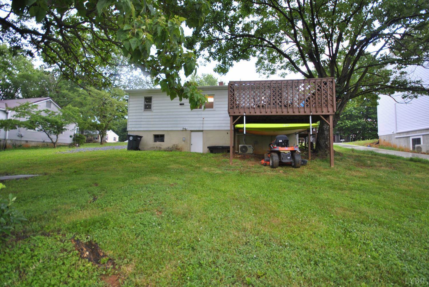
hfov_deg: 100.3
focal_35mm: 15
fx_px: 179
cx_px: 214
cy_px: 144
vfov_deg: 77.5
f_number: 4
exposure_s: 1/60
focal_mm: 10
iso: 200
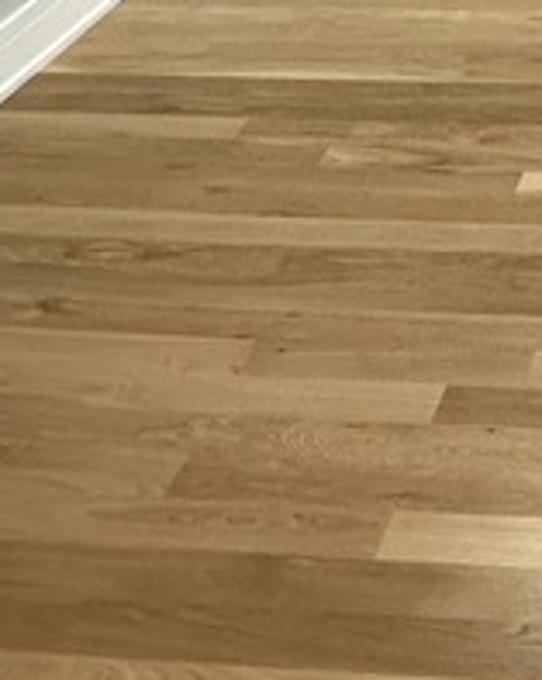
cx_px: 753
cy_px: -183
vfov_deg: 22.9
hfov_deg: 18.6
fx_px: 1507
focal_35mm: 75
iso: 200
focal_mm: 2.22
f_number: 2.2
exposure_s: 1/60
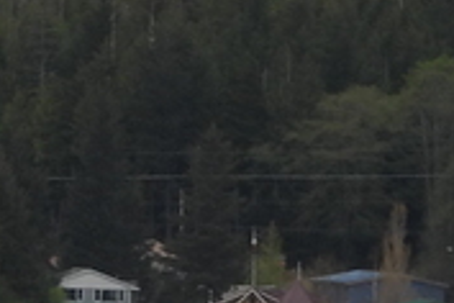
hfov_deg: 2.0
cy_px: -275
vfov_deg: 1.4
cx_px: -762
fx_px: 12799
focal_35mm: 1015
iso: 100
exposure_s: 1/250
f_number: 4
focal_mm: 24.1
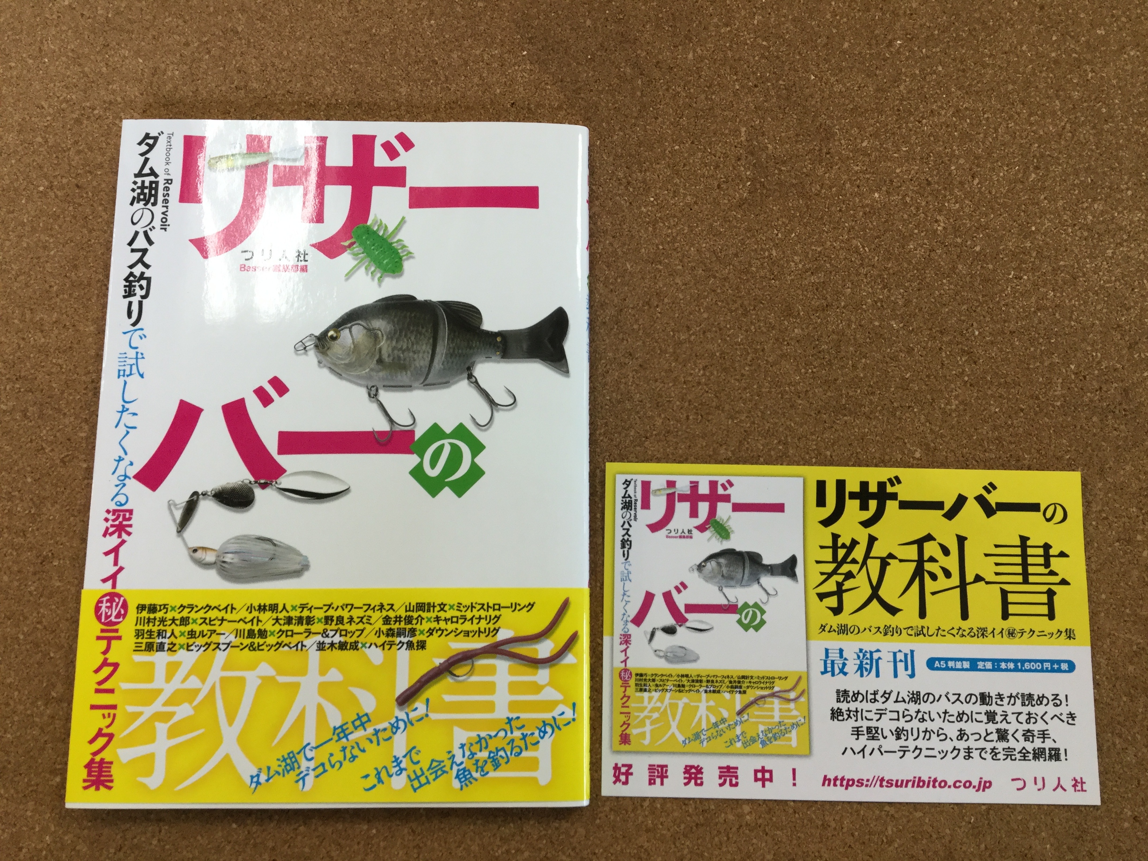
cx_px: 574
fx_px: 1028
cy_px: 430
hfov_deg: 58.4
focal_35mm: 31
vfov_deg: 45.4
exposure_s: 1/40
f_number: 2.4
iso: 32
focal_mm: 3.3
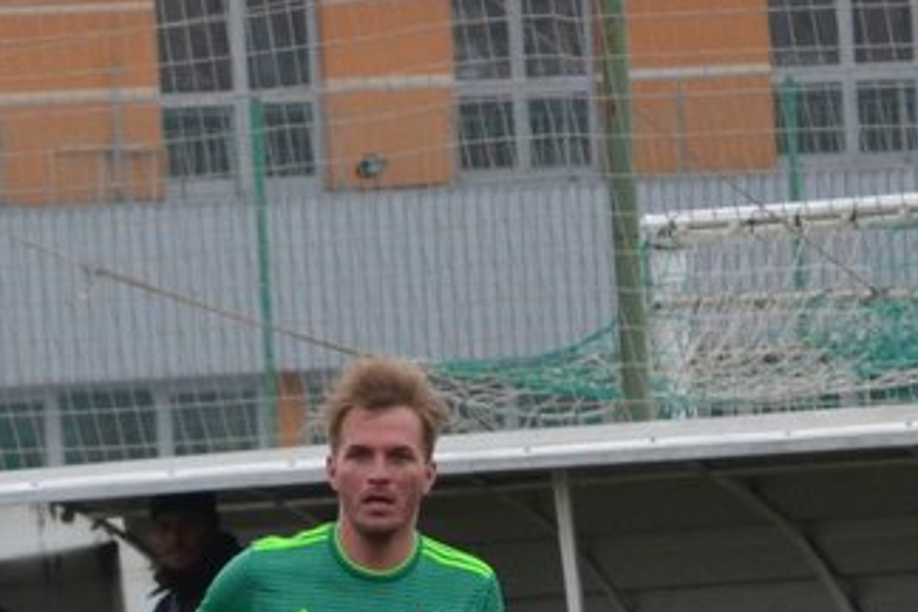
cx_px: -434
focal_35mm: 567
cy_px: 1104
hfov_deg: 3.6
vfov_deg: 2.4
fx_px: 14457
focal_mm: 102
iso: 500
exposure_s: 1/1000
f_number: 8
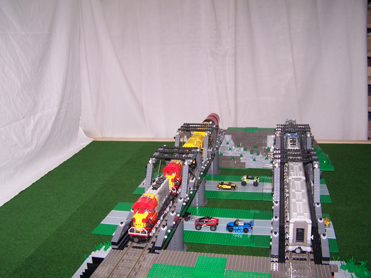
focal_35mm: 38
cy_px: 139
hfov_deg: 49.0
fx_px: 407
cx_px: 186
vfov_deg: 37.7
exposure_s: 1/60
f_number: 2.8
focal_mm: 6.3
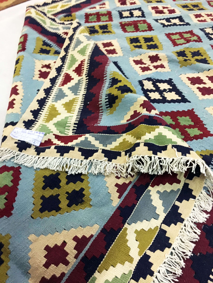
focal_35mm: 29
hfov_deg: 48.2
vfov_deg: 61.7
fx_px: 238
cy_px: 142
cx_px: 106
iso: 320
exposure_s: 1/17
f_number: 2.2
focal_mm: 4.15
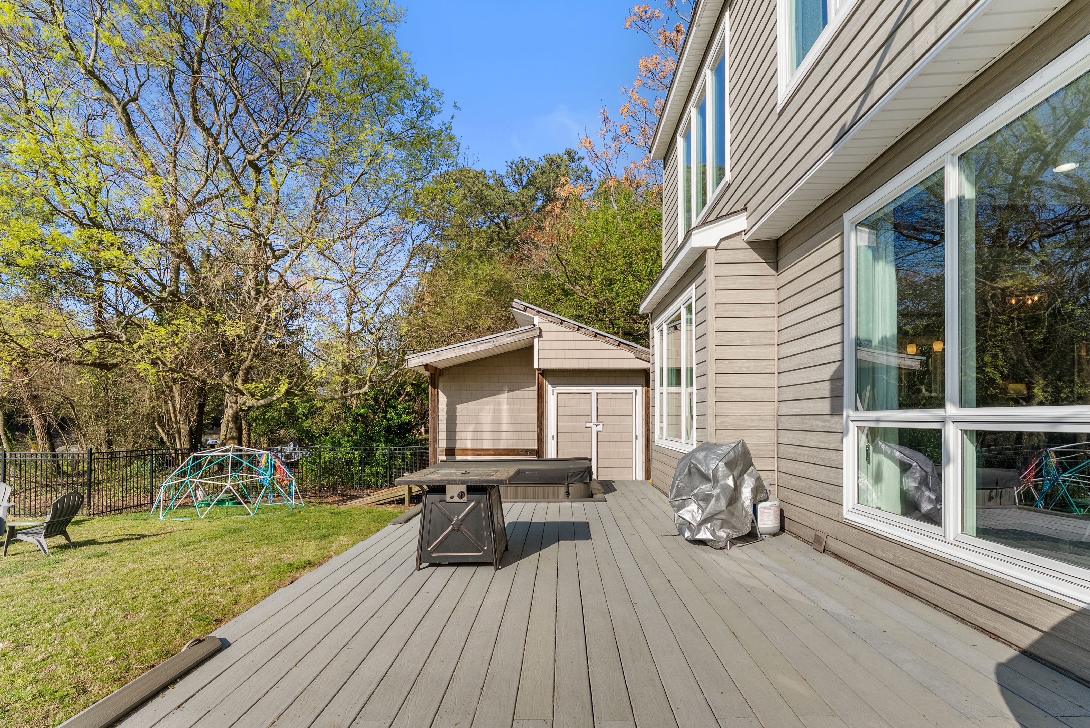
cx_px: 545
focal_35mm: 17
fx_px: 518
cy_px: 364
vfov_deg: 70.2
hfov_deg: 92.9
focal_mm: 17.1
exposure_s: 1/250
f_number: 9
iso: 100
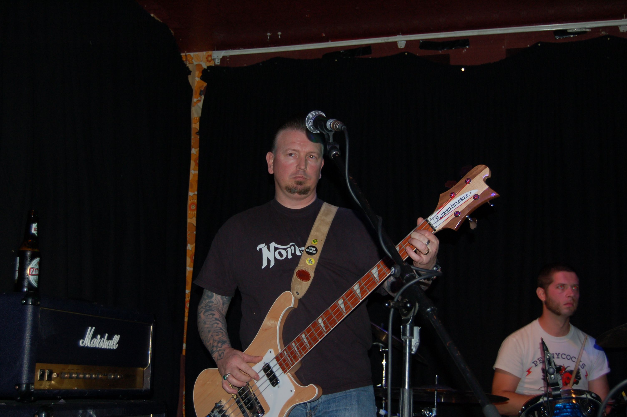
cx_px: 314
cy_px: 208
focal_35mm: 51
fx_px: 887
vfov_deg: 26.4
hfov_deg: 38.9
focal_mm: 34
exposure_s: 1/60
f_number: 4.5
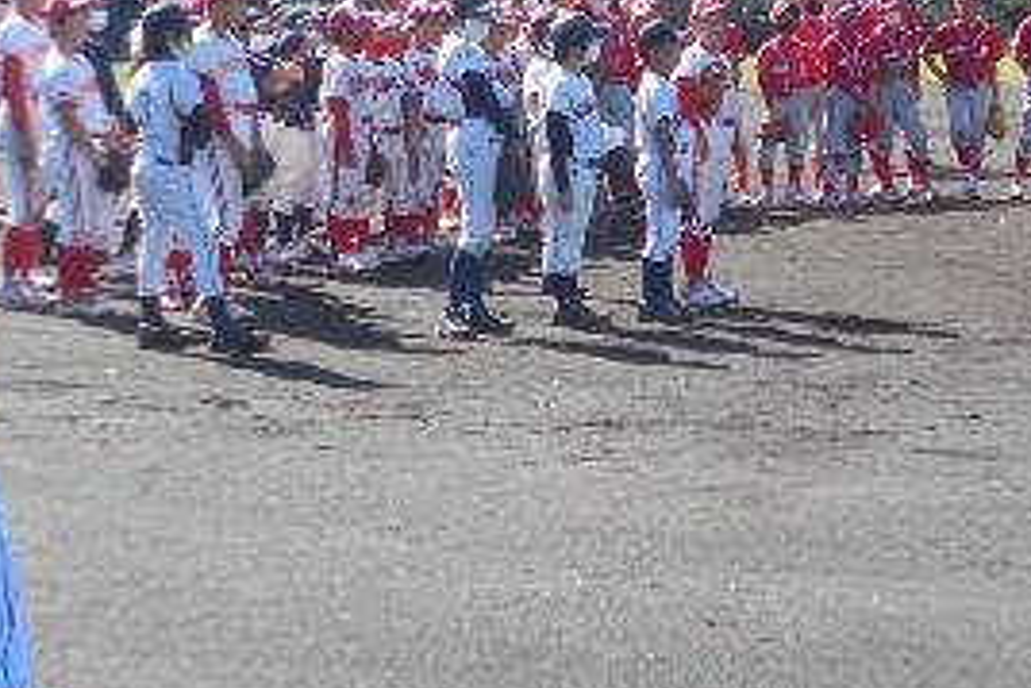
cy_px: 69
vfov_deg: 11.0
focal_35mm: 124
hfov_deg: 16.5
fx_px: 3553
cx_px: 689
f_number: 4.5
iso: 80
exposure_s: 1/250
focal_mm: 8.8
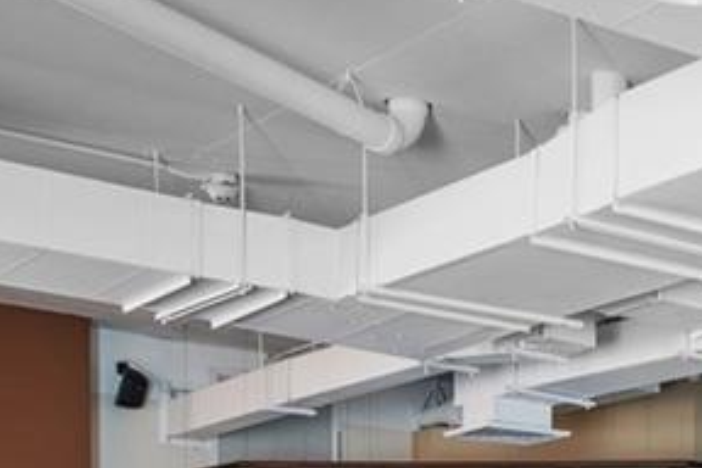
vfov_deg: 14.3
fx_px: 1735
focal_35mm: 89
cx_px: 1126
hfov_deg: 19.2
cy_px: 717
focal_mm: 16
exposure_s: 3.2
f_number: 14
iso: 250
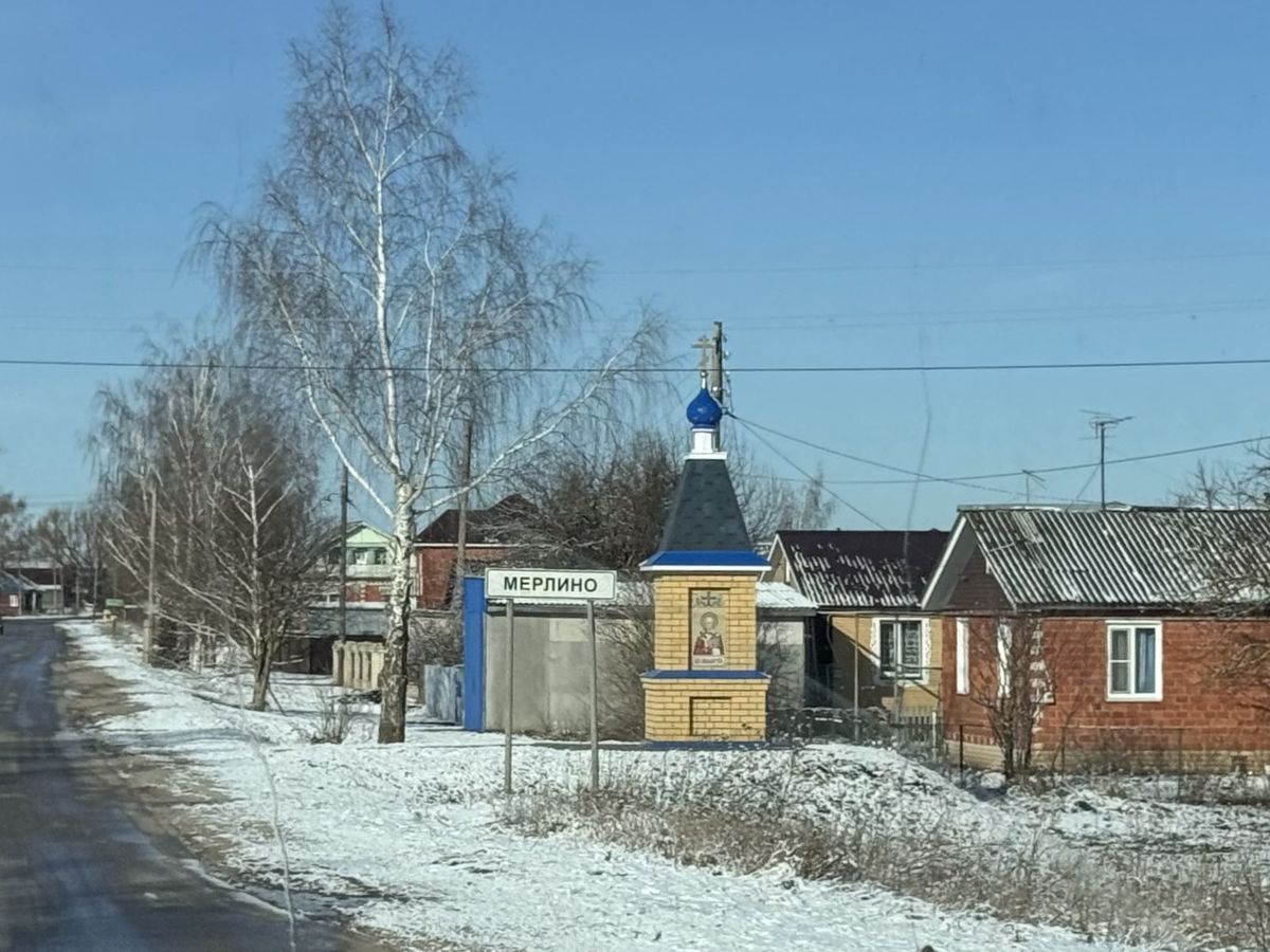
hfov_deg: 39.7
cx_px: 635
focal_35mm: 48
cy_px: 476
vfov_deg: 30.3
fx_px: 1761
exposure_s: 1/5848
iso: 64
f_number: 1.78
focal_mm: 6.76
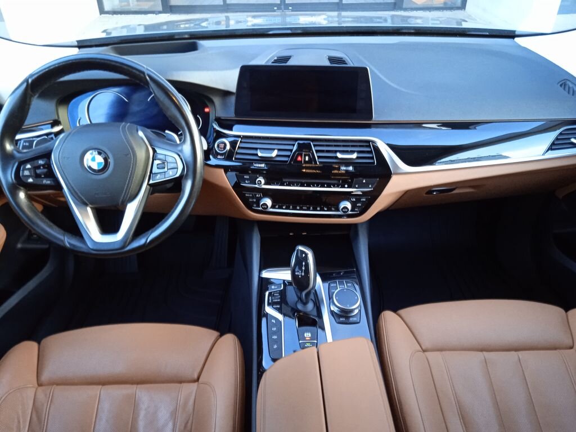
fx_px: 466
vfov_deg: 49.7
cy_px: 216
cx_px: 288
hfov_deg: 63.4
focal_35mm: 28
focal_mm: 3.43
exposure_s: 1/14.3
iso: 812
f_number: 2.2
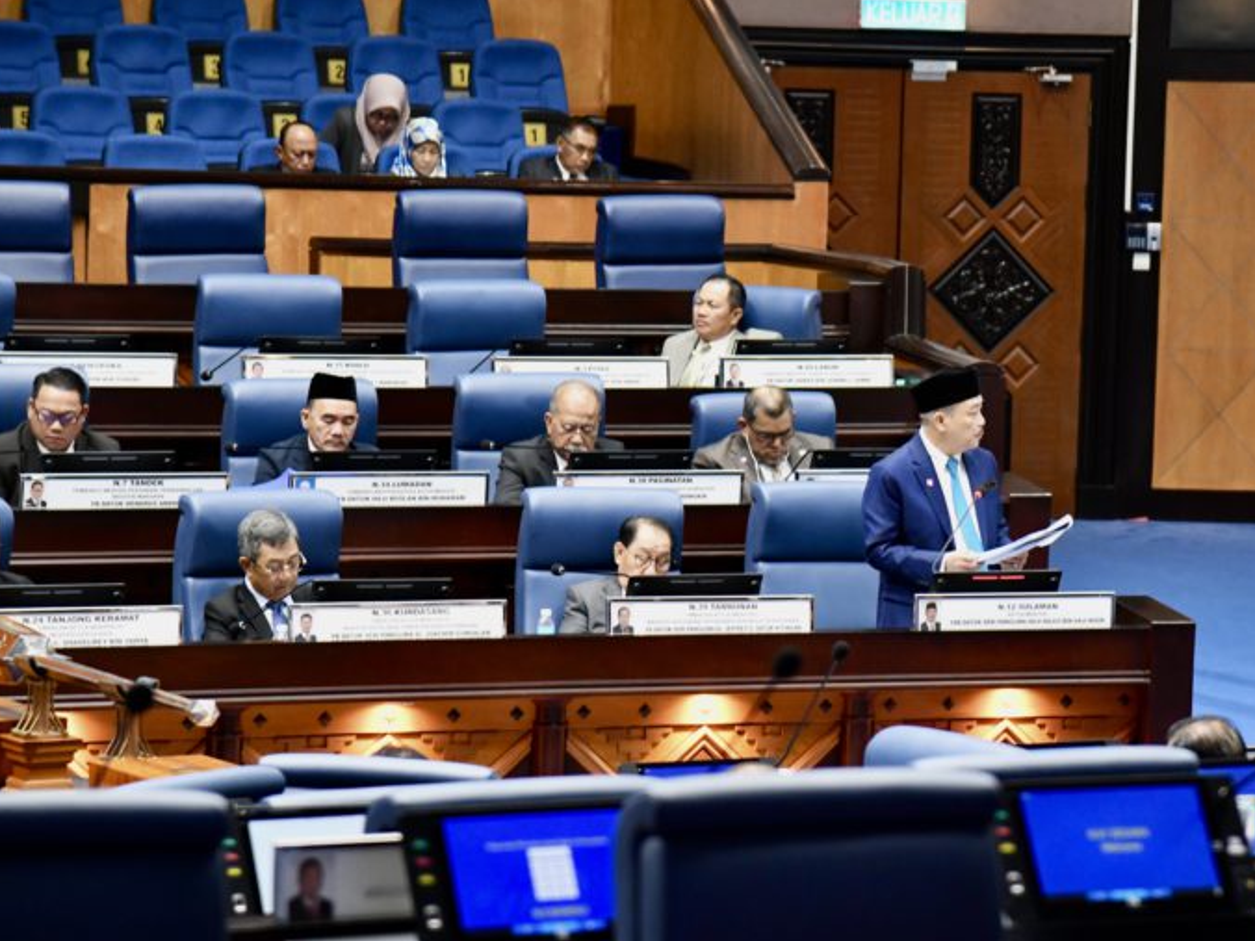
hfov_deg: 15.1
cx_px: 564
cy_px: 468
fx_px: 4749
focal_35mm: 131
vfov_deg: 11.3
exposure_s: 1/100
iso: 3200
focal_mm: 120
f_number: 4
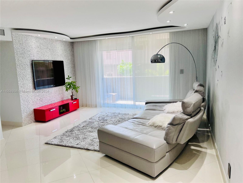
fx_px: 183
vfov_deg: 53.1
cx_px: 122
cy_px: 92
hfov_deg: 67.3
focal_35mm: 26
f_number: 1.5
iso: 32
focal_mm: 5.7
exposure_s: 1/120
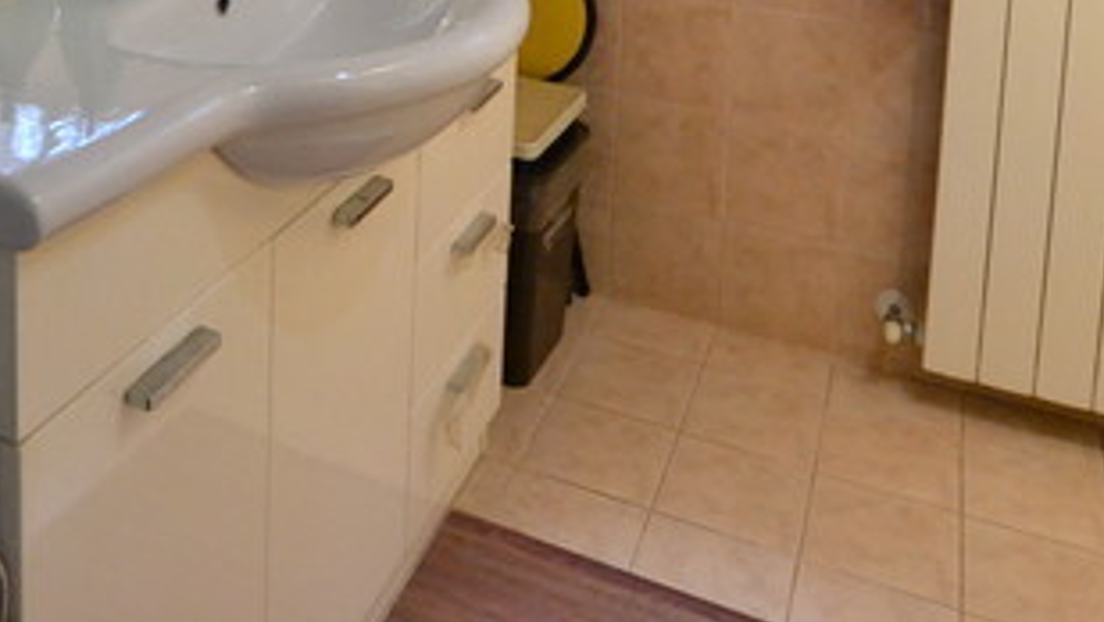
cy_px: -265
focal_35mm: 39
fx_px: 1142
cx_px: 336
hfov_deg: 50.3
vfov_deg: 24.8
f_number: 3.5
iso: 3200
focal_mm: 10
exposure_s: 1/50
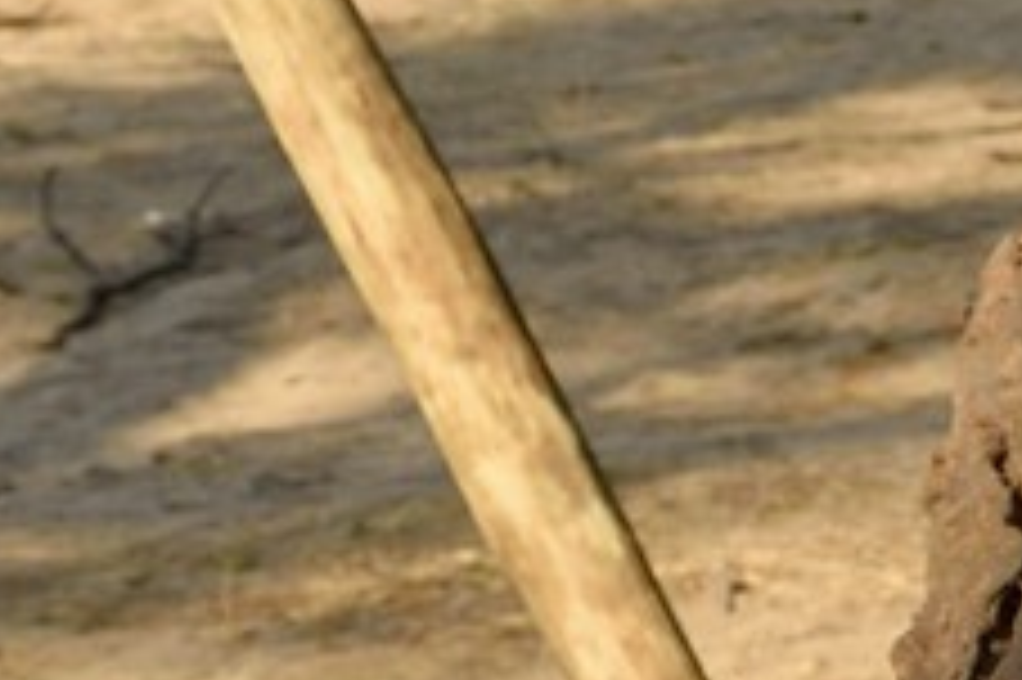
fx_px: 4794
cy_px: 288
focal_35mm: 169
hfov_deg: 9.1
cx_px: 3341
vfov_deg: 8.1
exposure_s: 1/250
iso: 200
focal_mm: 24
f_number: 8
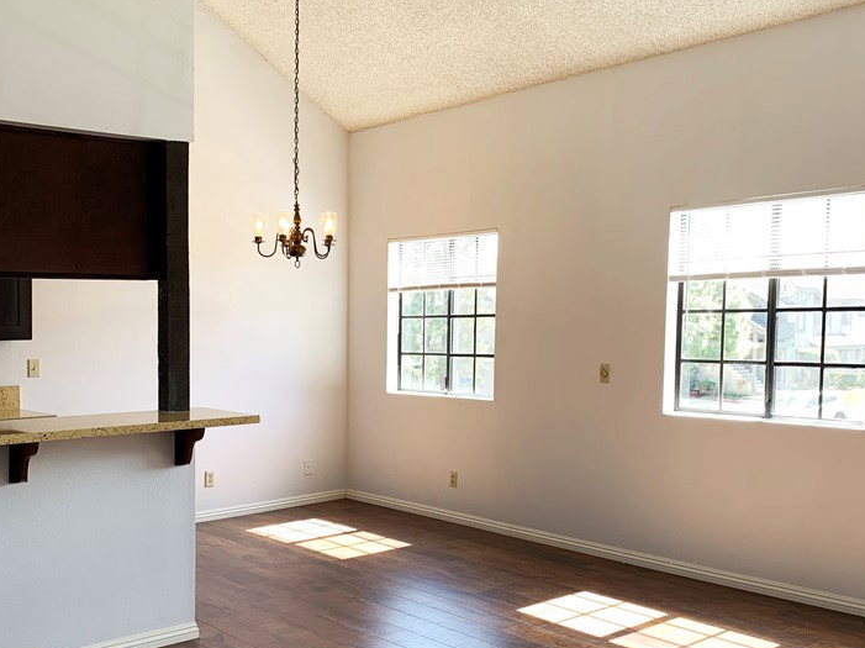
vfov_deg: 37.4
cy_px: 410
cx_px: 486
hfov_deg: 48.9
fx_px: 949
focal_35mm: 38
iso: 32
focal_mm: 4.25
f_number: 1.8
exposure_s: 1/120
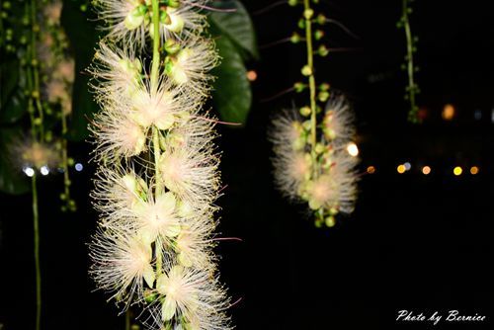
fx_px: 618
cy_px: 165
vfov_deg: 29.9
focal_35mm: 45
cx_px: 247
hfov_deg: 43.6
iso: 5600
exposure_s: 1/60
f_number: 5.6
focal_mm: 30
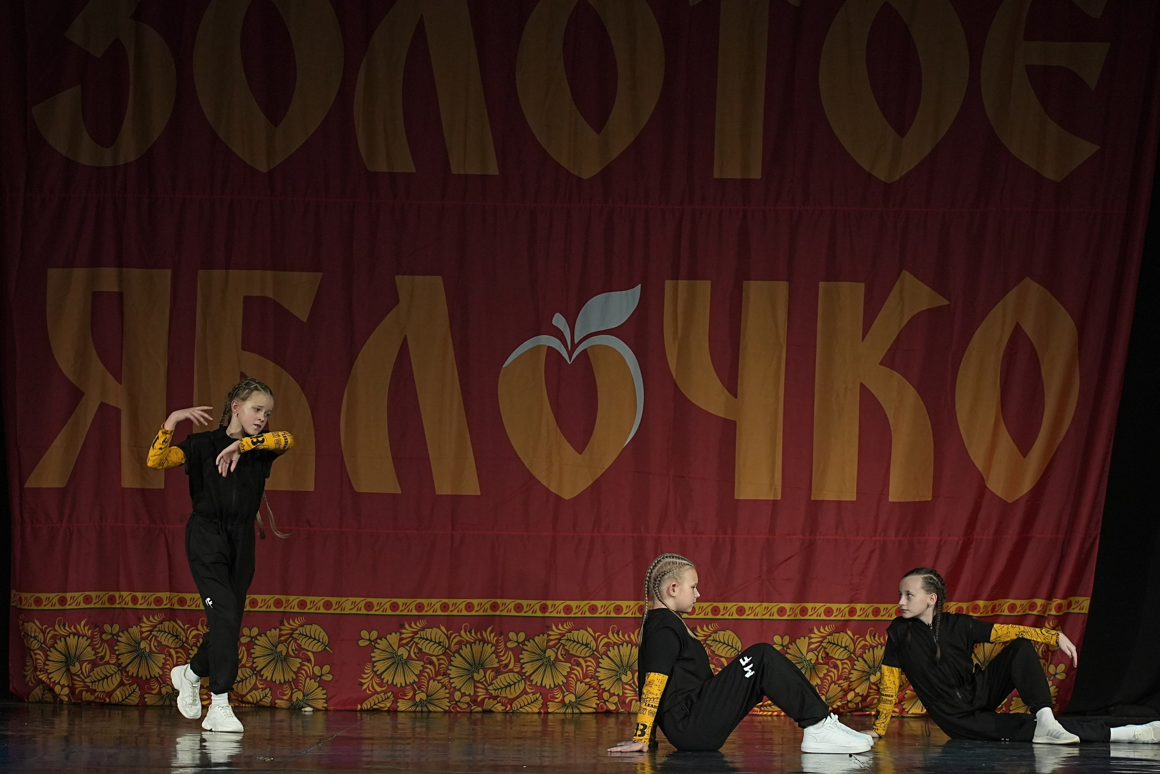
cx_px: 580
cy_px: 387
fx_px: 4543
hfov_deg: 14.6
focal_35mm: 141
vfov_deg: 9.7
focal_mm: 94
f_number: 4
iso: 2000
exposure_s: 1/400
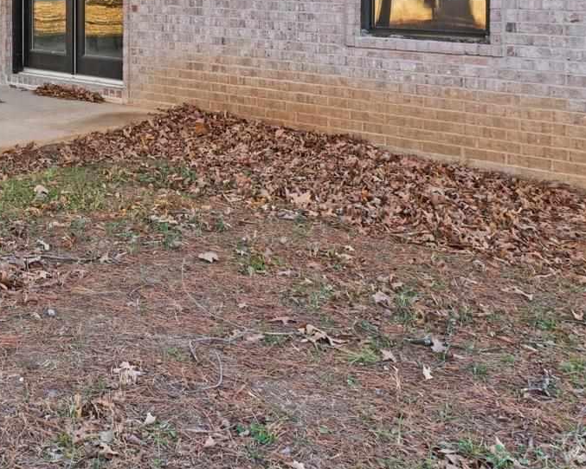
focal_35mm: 52
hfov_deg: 32.0
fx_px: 901
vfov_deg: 27.5
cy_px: 2
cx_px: -52
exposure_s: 1/10
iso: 200
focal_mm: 10
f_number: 9
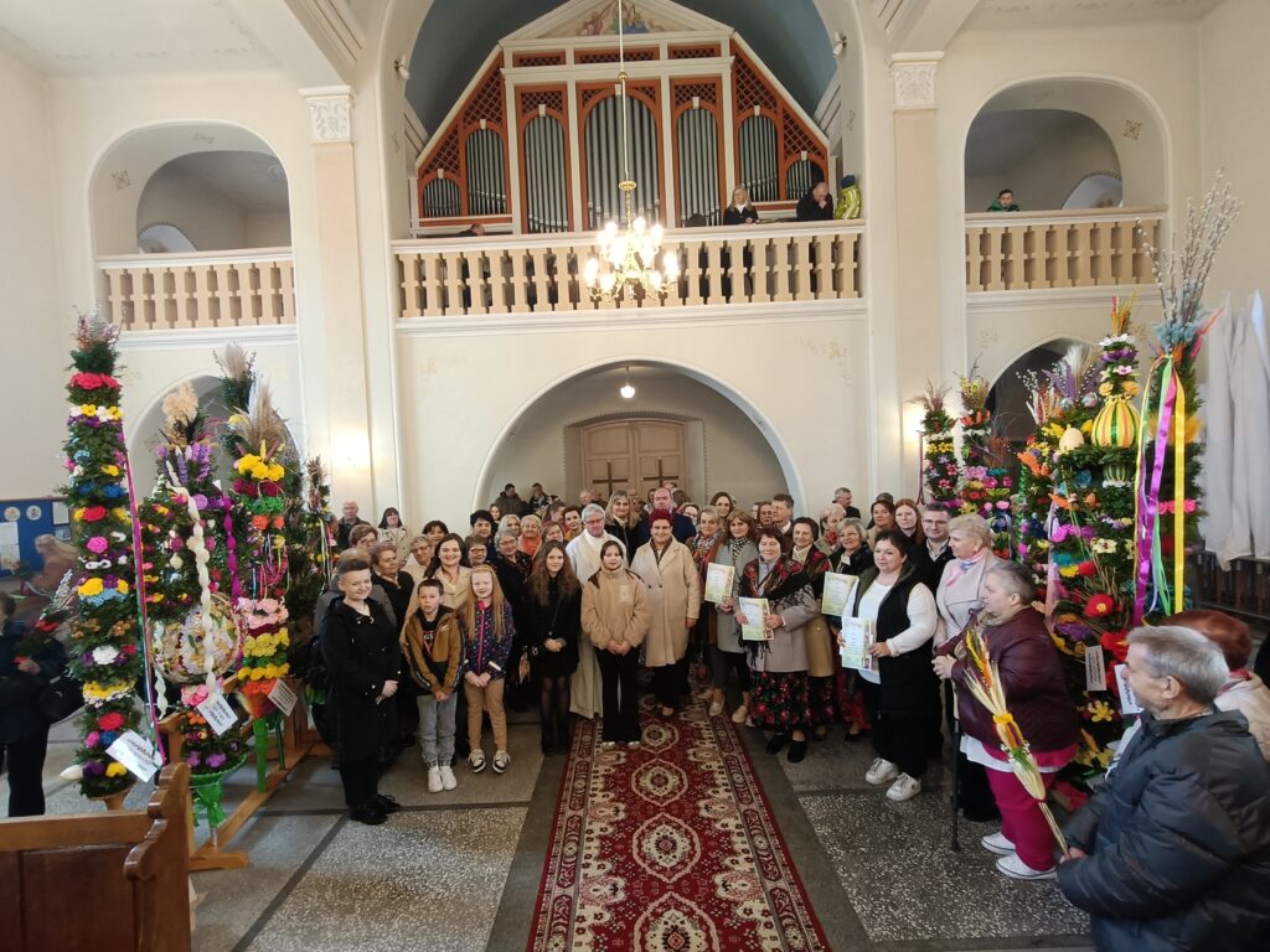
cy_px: 476
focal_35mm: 16
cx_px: 635
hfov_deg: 94.5
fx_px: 587
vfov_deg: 78.1
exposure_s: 1/50
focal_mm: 2.78
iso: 250
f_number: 2.2
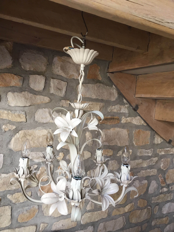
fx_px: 194
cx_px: 87
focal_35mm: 29
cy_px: 116
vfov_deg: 61.7
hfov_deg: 48.2
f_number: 2.2
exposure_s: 1/33
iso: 64
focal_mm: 4.15
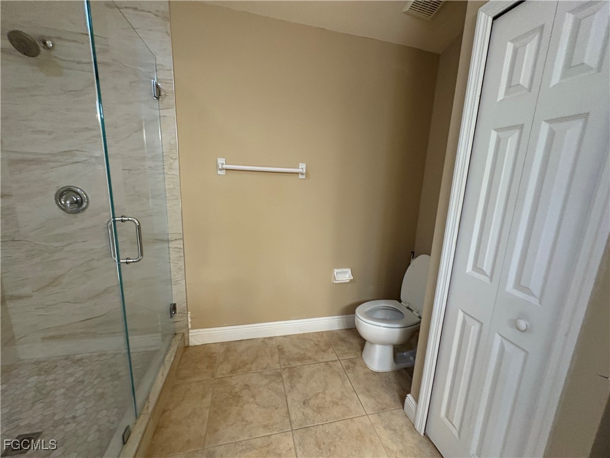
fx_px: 247
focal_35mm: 14
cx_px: 305
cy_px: 229
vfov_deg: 85.7
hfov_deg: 102.1
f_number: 2.2
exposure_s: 1/60
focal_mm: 2.22
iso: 320
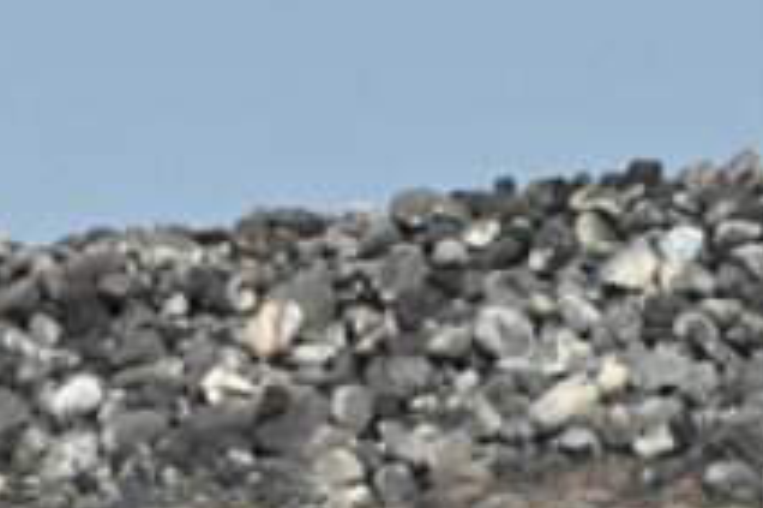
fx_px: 18424
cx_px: -795
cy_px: 661
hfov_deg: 2.4
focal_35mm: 870
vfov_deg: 1.6
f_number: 5.6
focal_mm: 180
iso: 400
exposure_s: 1/3200
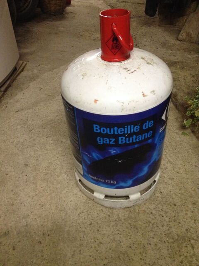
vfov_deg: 52.6
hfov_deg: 40.7
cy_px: 133
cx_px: 100
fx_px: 268
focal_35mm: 35
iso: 400
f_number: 2.4
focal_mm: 4.28
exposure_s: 1/15
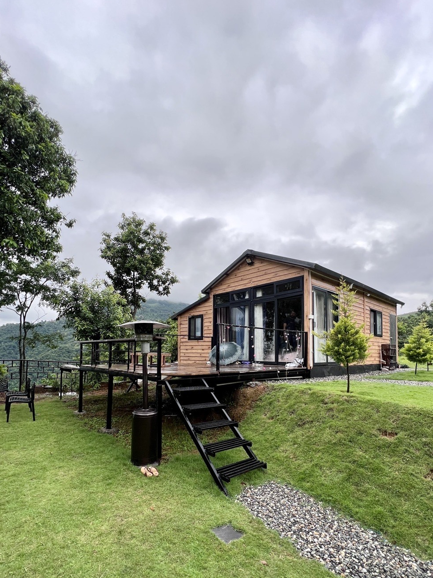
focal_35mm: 16
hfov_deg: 78.1
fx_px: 267
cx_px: 215
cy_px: 344
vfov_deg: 93.4
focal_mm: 1.57
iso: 32
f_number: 1.8
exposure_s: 1/110
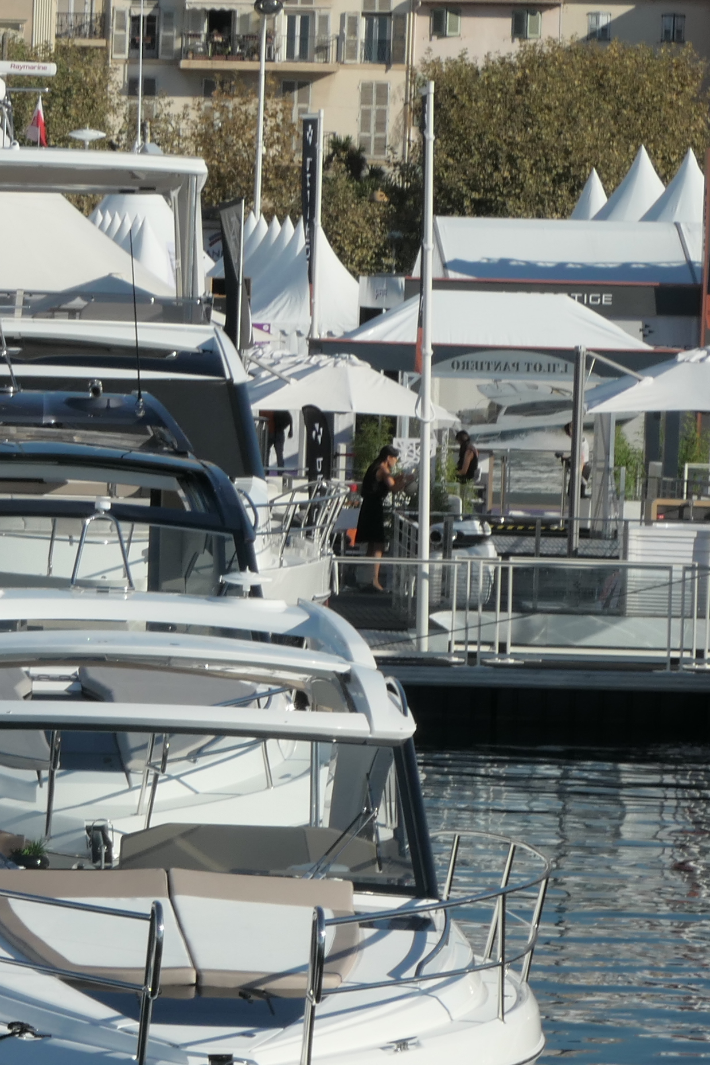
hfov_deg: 6.1
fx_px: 6537
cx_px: -559
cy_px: 633
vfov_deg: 9.3
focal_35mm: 221
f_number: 7.1
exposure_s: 1/640
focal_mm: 27.4
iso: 125
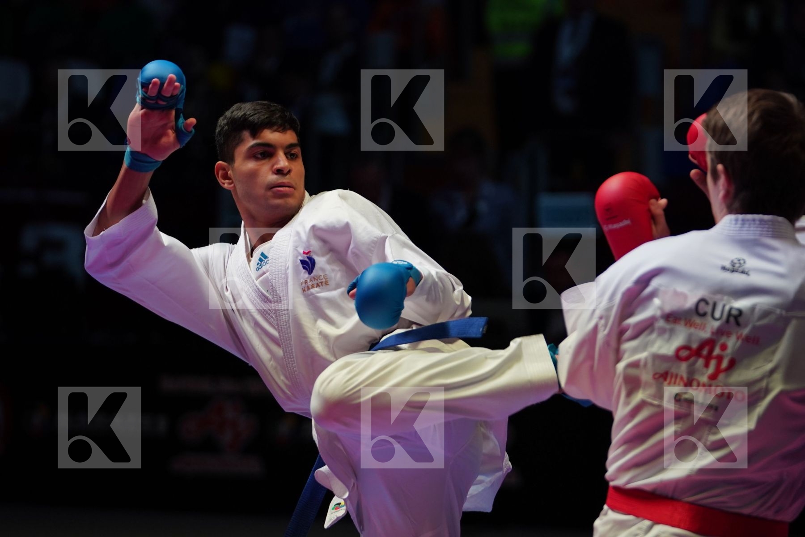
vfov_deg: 6.0
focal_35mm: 228
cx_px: 402
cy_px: 268
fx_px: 5098
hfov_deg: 9.0
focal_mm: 152
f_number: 2.8
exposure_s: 1/1000
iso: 1000
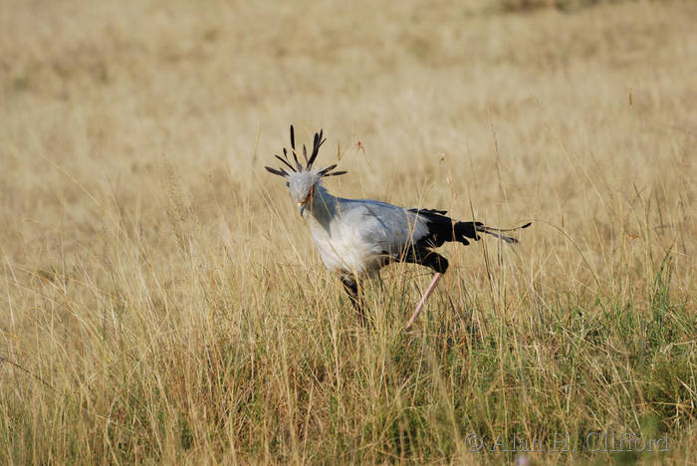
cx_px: 348
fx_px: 11626
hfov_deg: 3.4
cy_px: 233
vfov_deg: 2.3
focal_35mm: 600
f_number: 6.3
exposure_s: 1/400
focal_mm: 400
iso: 100
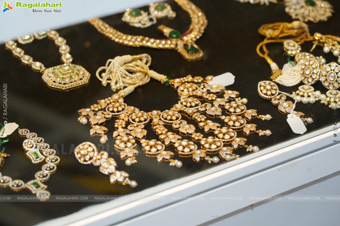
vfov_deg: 13.0
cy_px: 113
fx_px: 992
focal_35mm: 105
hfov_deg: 19.5
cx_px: 170
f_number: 5
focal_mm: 105
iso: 800
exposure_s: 1/160
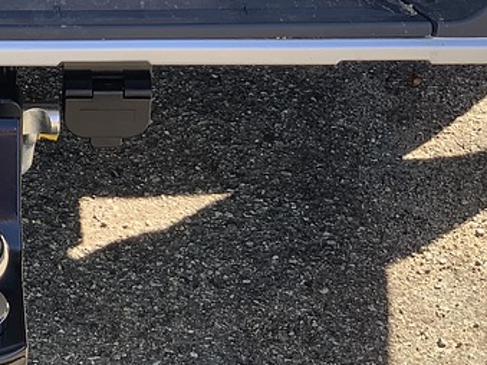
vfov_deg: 10.7
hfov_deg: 13.9
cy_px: 163
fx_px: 1941
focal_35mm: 138
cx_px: -76
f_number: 2.4
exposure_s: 1/124
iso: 16
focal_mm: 6
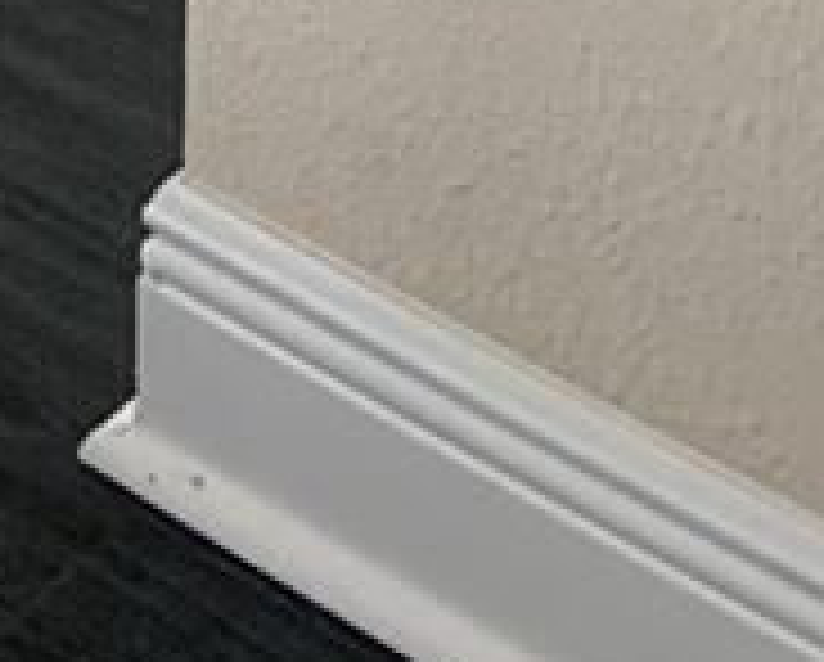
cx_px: -599
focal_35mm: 166
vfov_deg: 7.6
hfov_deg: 10.9
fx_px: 4055
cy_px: -1581
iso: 160
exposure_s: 1/60
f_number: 1.8
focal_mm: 4.25
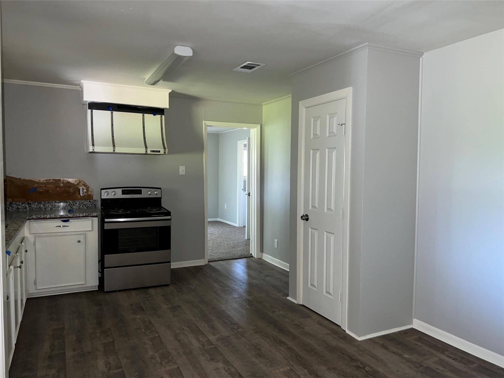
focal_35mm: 26
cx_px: 252
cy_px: 189
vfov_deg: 53.1
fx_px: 379
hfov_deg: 67.3
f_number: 1.5
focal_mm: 5.7
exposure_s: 1/17
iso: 100
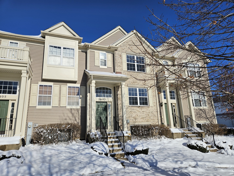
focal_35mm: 23
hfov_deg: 73.9
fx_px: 155
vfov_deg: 58.9
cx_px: 117
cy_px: 88
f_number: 1.8
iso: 25
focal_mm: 5.4
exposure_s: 1/4199
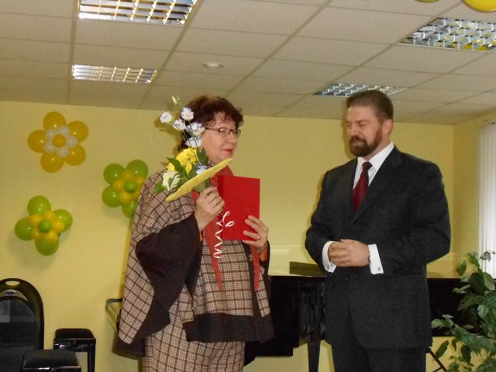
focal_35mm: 63
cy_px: 186
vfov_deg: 23.3
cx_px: 248
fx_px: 903
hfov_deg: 30.7
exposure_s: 1/125
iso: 1600
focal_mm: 11.3
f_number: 5.6
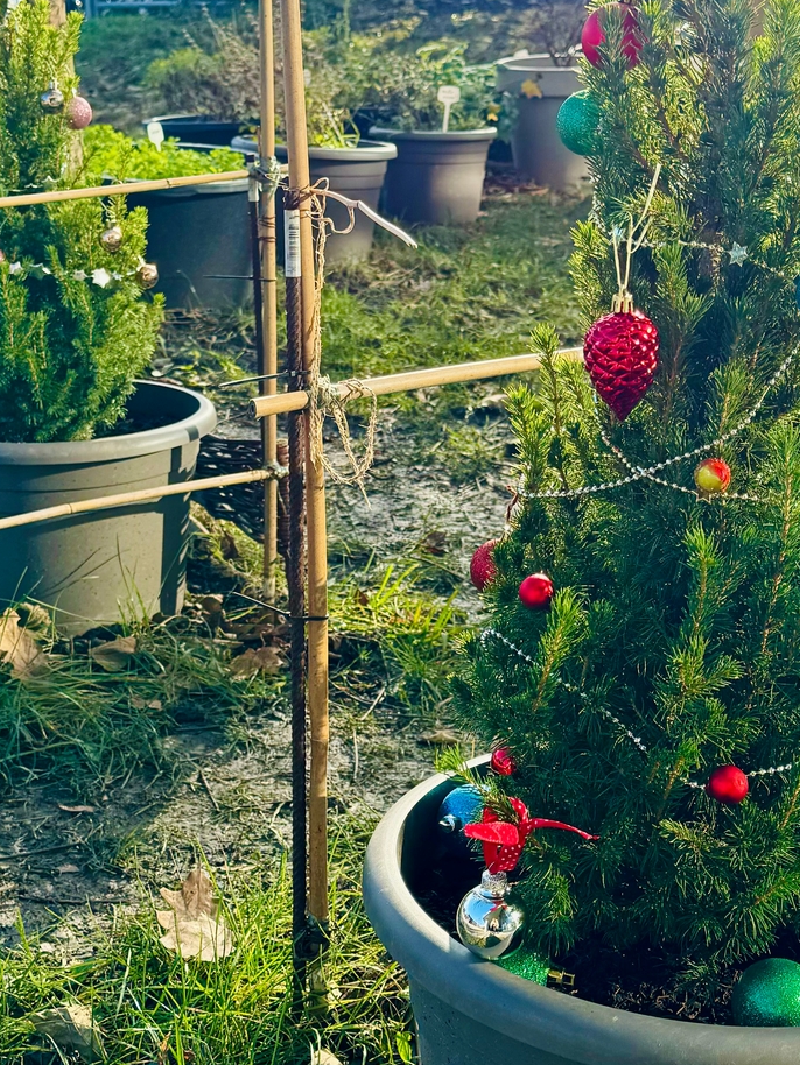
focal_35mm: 42
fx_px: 1294
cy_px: 546
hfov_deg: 34.3
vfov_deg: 44.8
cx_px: 430
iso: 80
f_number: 1.78
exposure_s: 1/1193
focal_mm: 6.76
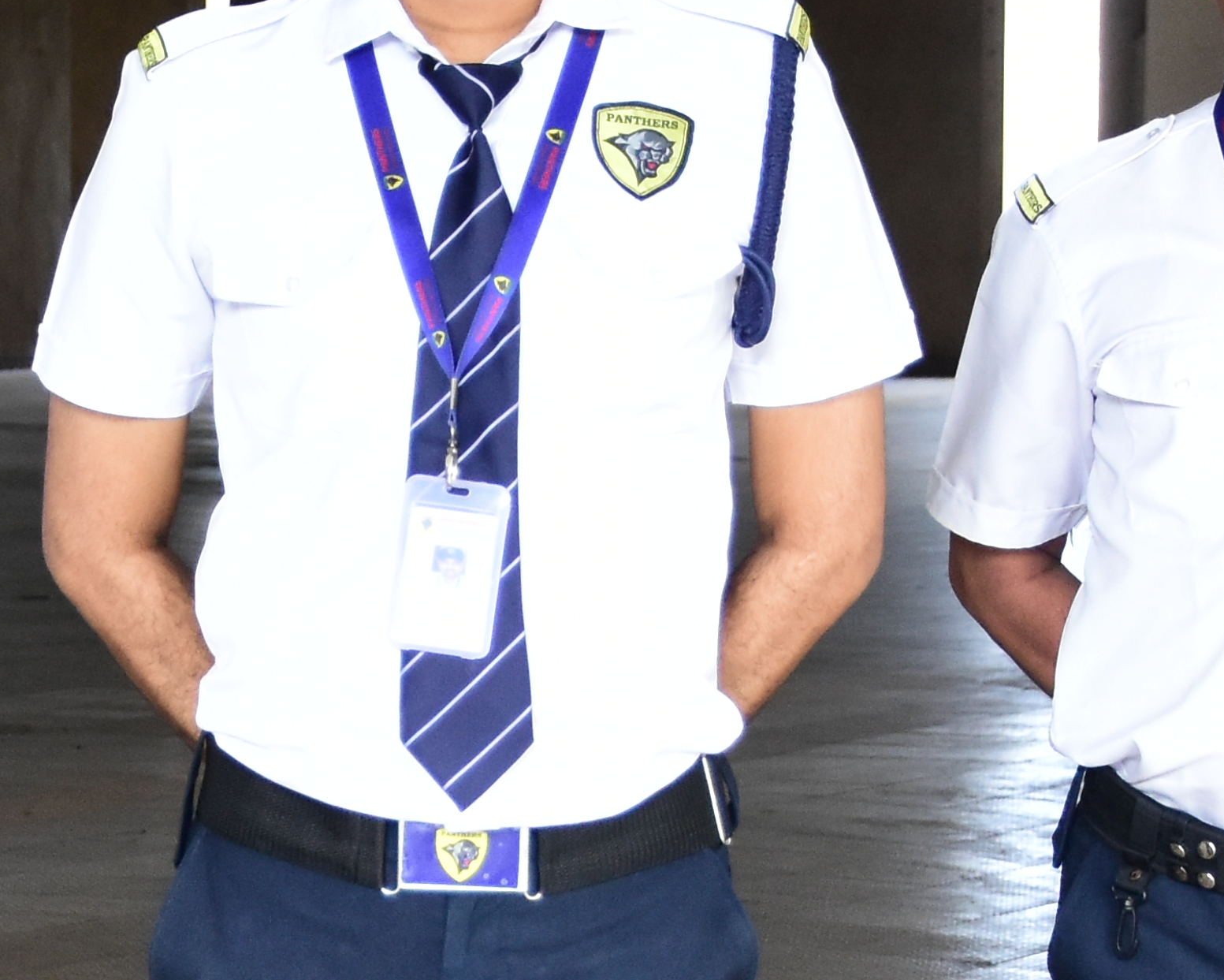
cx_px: 296
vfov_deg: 8.8
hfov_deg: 11.1
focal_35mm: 174
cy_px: 979
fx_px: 6304
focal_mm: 32
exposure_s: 1/100
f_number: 4.2
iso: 1250
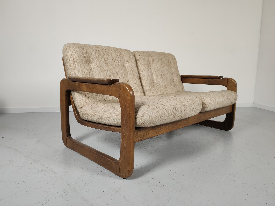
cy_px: 103
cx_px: 138
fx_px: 214
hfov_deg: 65.3
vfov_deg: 51.4
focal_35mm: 27
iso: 162
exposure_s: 1/100
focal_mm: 4.75
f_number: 1.75
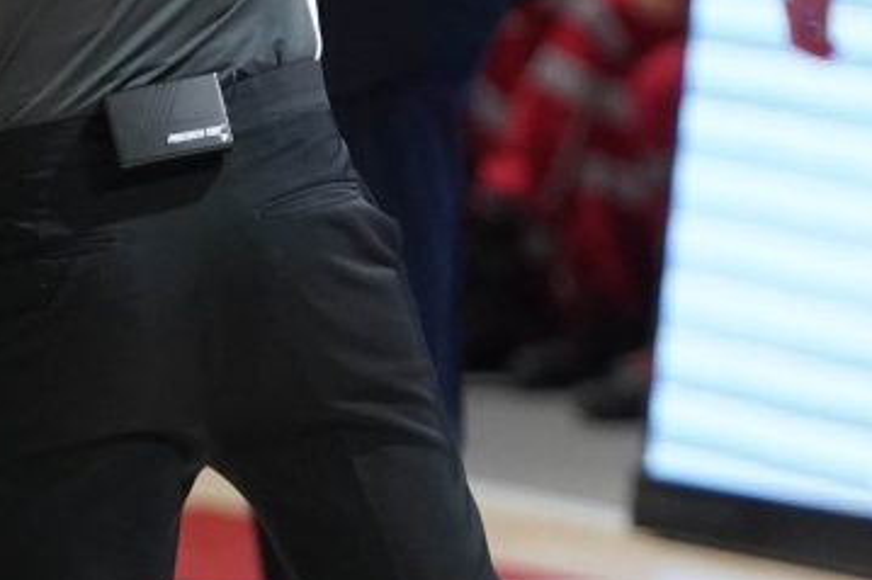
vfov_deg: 1.4
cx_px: -243
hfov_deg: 2.1
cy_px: 90
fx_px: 24283
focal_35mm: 1003
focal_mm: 200
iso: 3200
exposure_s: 1/1250
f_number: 3.5
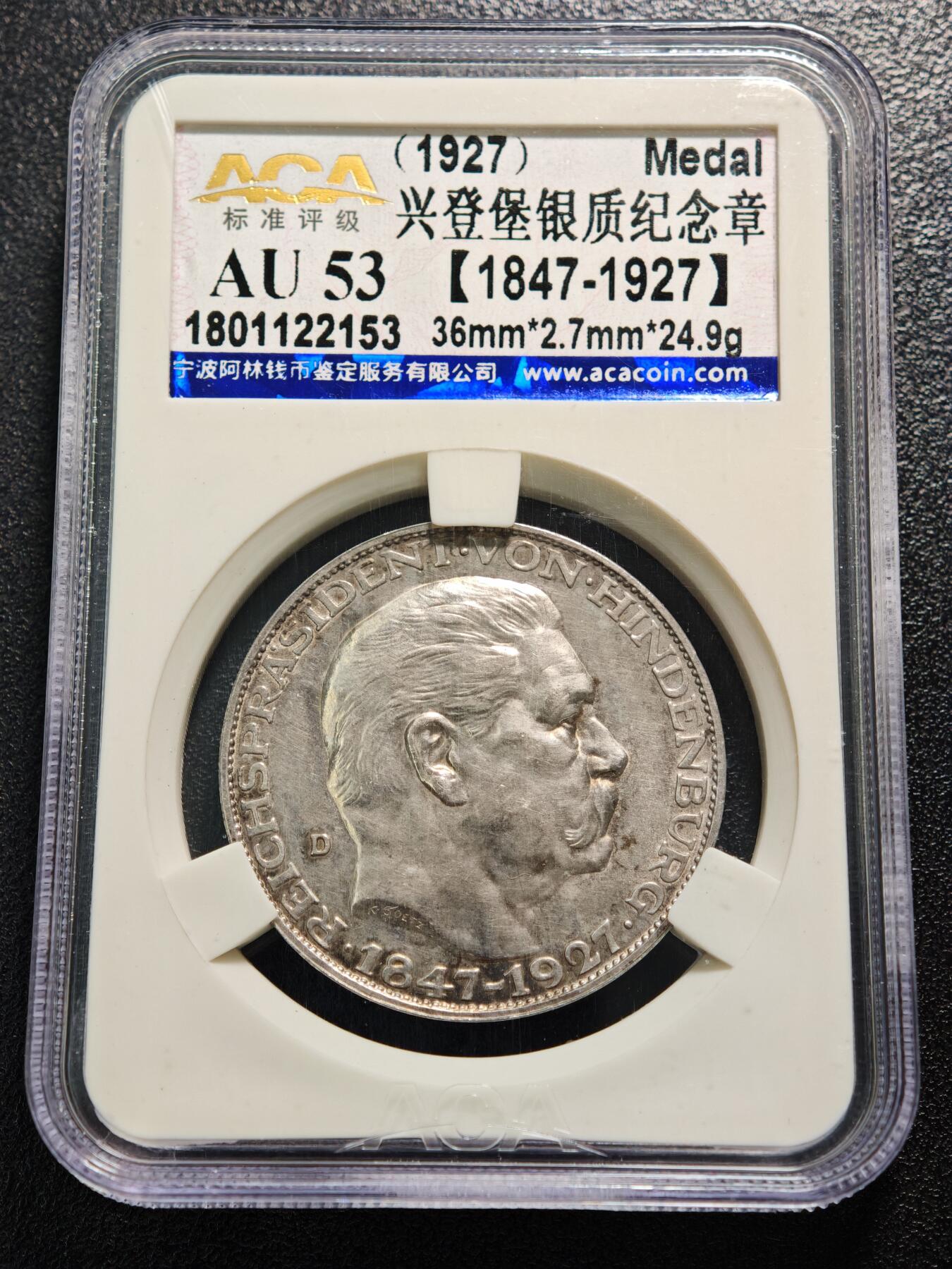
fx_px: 2200
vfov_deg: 32.2
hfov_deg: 24.4
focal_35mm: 60
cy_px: 634
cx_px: 476
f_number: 2
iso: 800
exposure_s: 1/120
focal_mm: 9
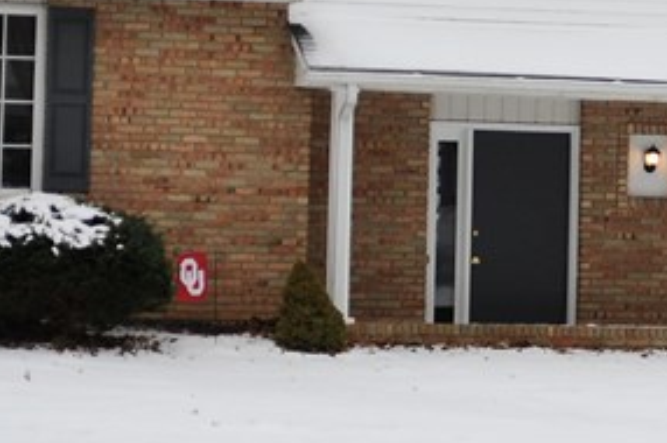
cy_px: -14
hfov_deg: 14.9
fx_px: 2535
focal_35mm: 137
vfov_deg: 9.9
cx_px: 534
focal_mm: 24
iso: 250
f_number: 2.8
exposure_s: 1/1600
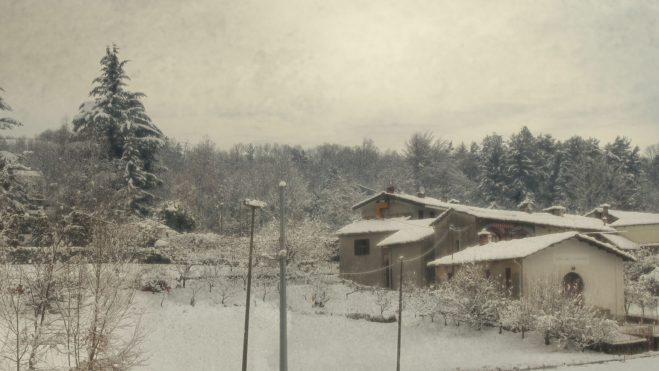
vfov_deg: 11.7
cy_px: 254
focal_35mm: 103
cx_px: 357
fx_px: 1800
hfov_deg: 20.7
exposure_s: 1/250
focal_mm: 47.5
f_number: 11
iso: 100
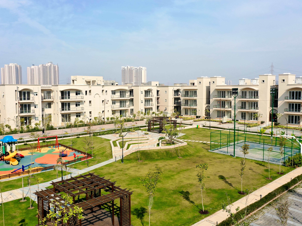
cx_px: 157
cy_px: 111
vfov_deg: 45.4
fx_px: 270
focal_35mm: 31
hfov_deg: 58.3
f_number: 3.5
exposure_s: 1/60
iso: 100
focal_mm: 10.26
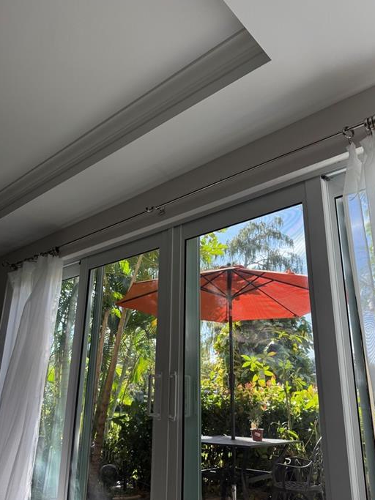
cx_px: 173
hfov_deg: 51.3
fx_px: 390
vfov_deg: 65.2
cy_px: 275
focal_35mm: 27
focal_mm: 6.76
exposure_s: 1/401
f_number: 1.78
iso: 100
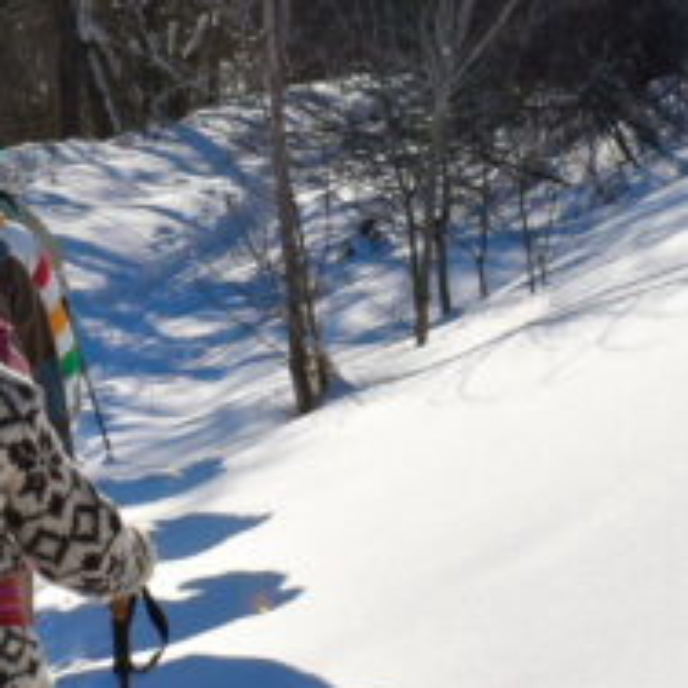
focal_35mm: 163
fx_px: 3665
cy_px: 381
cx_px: -37
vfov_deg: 10.7
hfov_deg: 10.6
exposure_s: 1/500
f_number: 11
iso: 200
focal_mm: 20
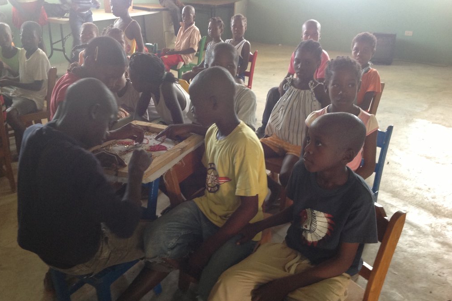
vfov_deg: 35.9
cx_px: 226
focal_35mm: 37
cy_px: 142
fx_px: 465
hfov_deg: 51.9
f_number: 2.4
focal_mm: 4.28
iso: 125
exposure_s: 1/15
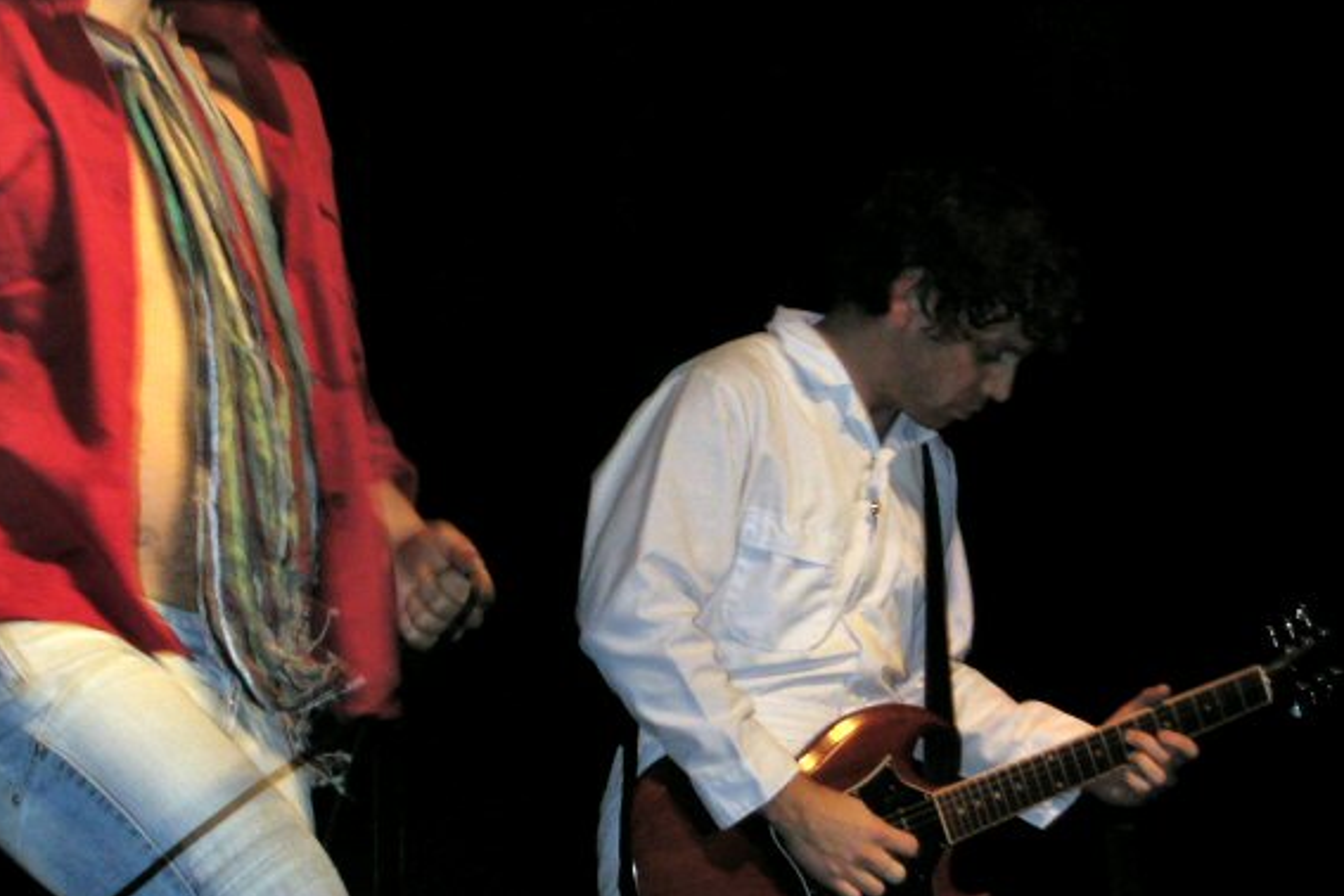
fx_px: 4032
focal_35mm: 108
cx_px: 673
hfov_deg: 18.9
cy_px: 536
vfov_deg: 12.7
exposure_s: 1/59.9
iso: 200
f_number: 4.4
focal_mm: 14
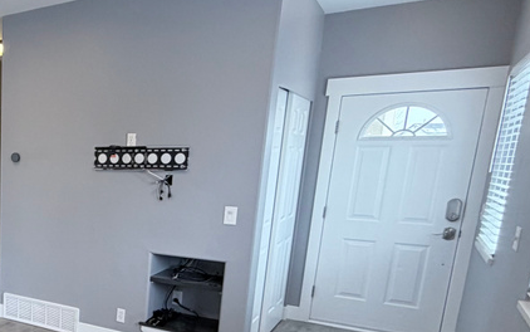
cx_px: -28
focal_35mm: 36
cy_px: 263
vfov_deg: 34.3
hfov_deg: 44.0
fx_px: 520
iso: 200
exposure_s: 1/120
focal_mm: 2.22
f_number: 2.2
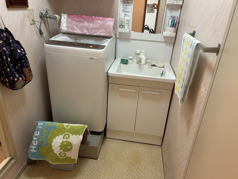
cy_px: 90
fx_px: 179
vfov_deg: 53.1
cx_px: 119
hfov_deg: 67.3
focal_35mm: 26
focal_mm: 5.7
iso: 200
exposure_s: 1/60
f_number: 1.5
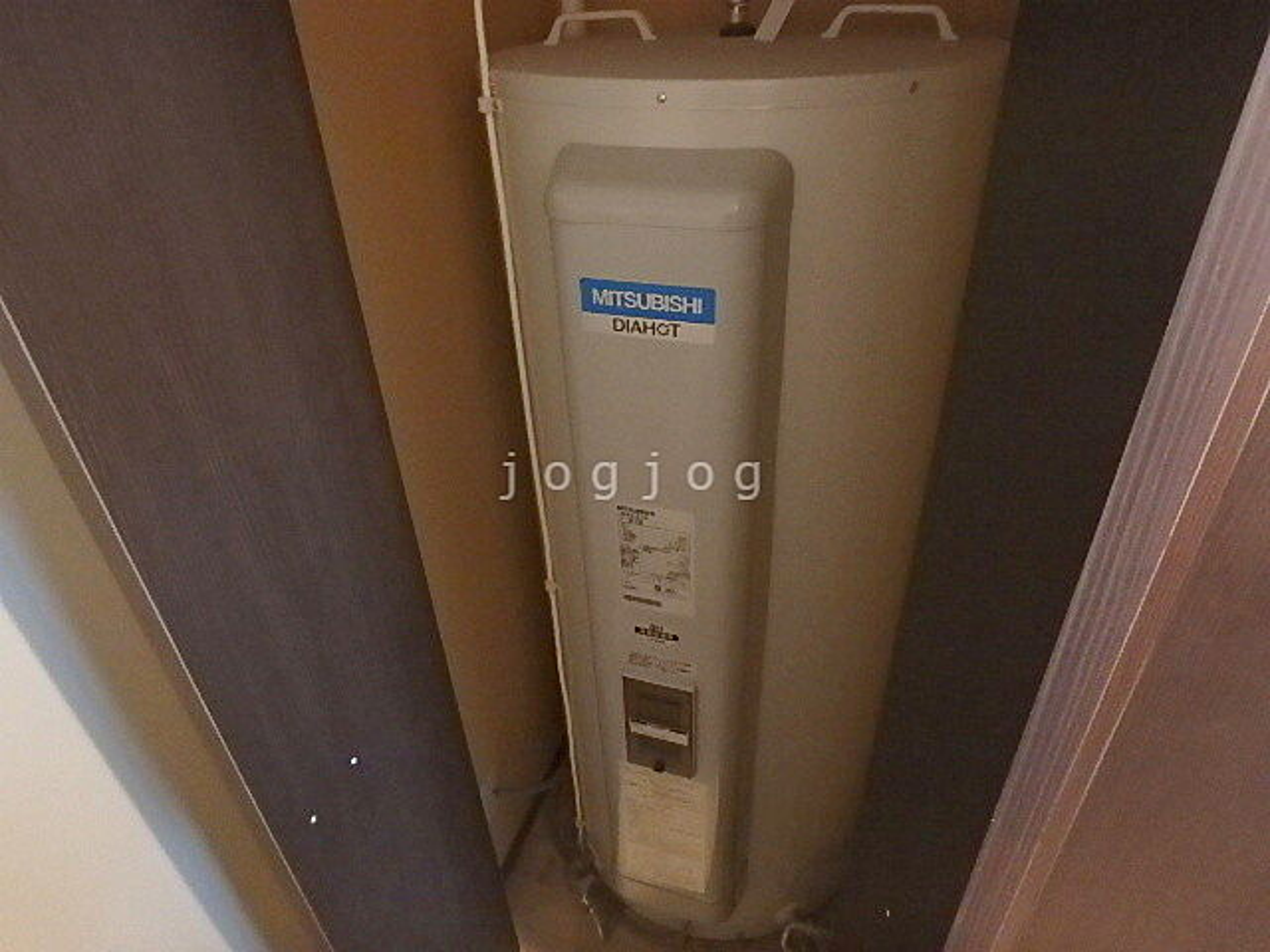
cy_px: 476
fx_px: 770
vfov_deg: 63.4
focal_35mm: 21
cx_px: 635
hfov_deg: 79.0
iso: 1600
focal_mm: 3.7
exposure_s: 1/15
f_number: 3.5
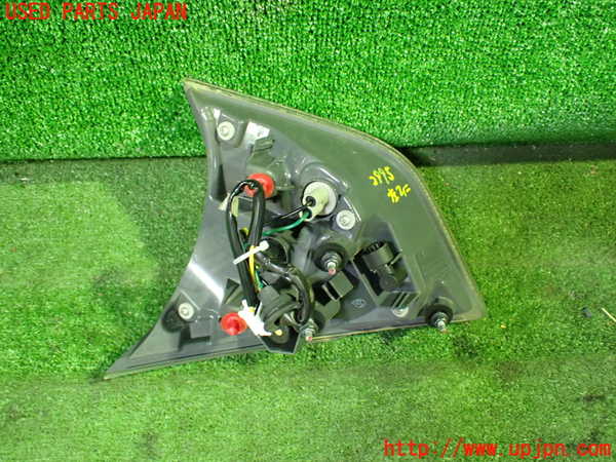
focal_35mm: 30
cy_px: 231
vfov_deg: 46.8
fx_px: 534
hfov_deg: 60.0
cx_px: 308
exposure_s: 1/30
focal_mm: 5.4
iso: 1000
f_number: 2.3
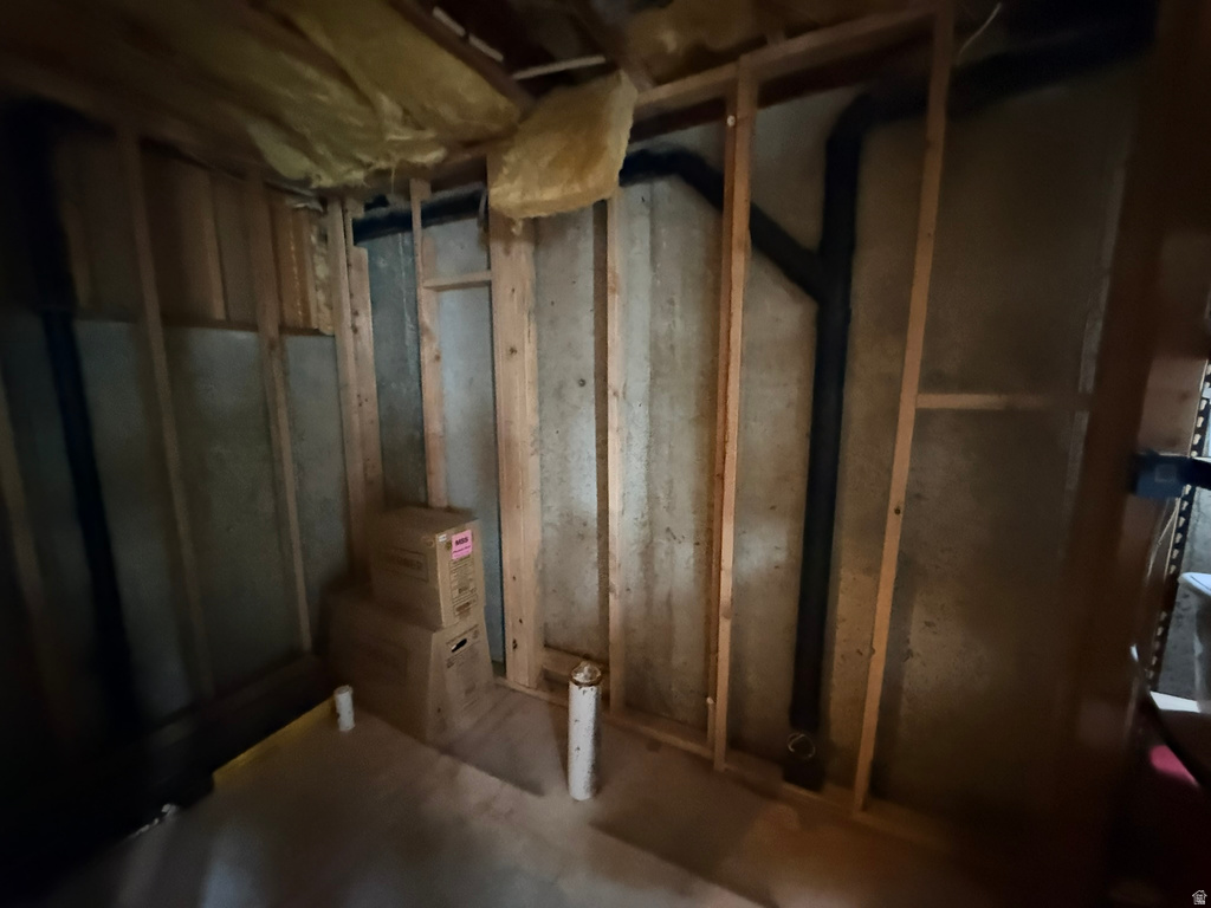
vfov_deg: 85.7
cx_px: 606
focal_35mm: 14
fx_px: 490
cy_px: 454
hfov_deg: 102.1
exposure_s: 1/30
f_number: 2.2
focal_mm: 2.22
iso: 2500
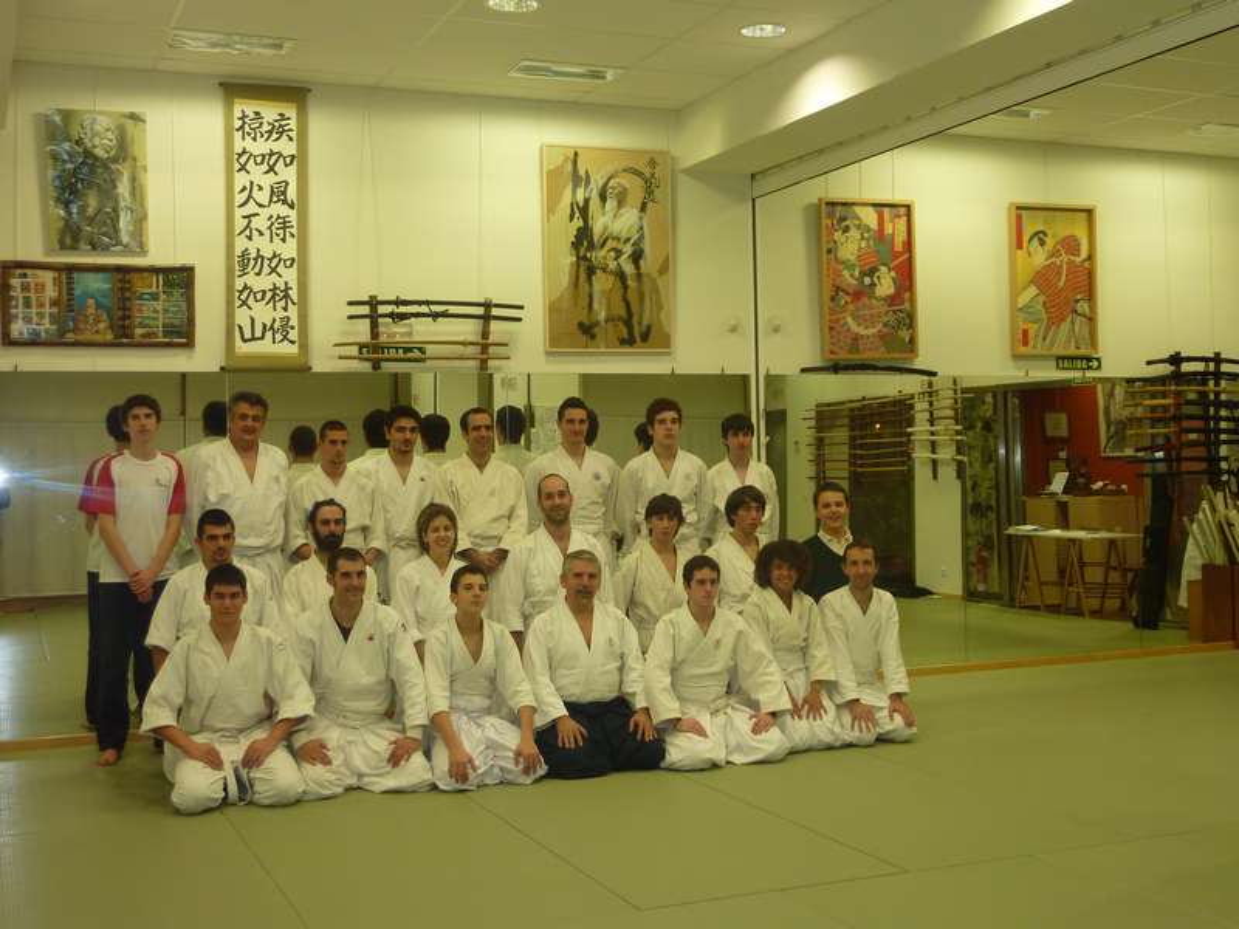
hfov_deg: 44.8
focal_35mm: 42
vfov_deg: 34.3
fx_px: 1503
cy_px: 464
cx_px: 620
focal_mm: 6.9
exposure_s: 1/30
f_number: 3.7
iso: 125
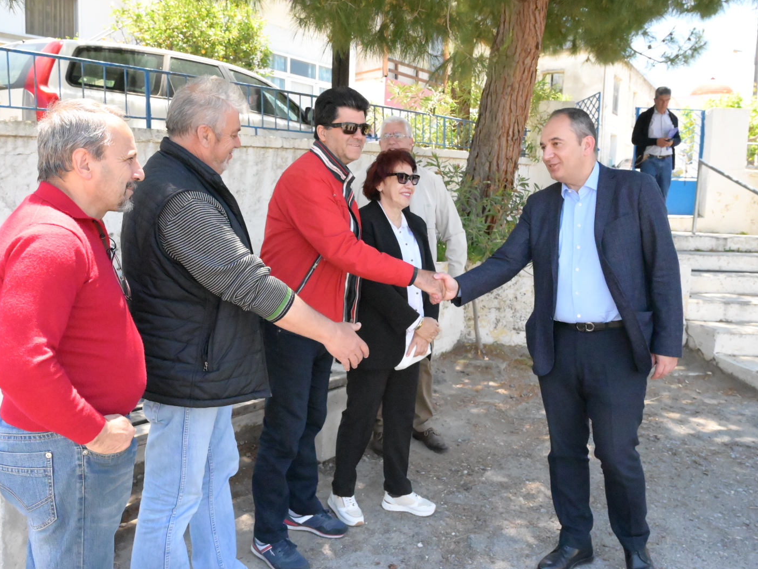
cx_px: 355
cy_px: 279
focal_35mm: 31
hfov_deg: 58.3
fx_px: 679
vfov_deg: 45.4
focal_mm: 28
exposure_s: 1/8000
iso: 28800
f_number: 8
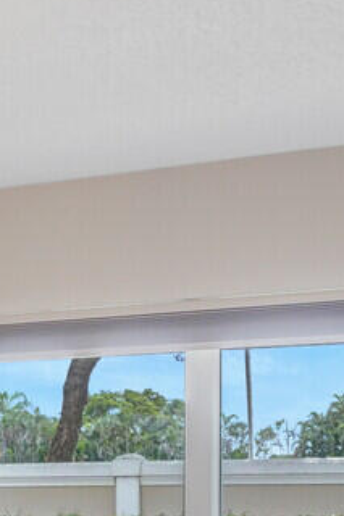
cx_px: -78
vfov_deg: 23.9
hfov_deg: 16.3
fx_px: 1148
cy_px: 551
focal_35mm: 80
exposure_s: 1/60
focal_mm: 16
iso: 800
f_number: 6.3
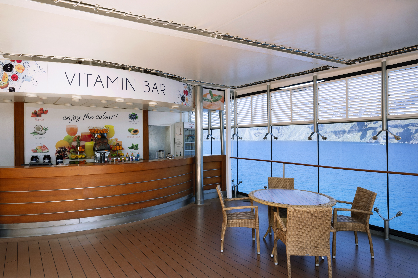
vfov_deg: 55.1
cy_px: 139
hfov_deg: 76.1
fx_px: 267
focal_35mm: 23
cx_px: 209
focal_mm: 23
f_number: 11
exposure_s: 1/15
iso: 200
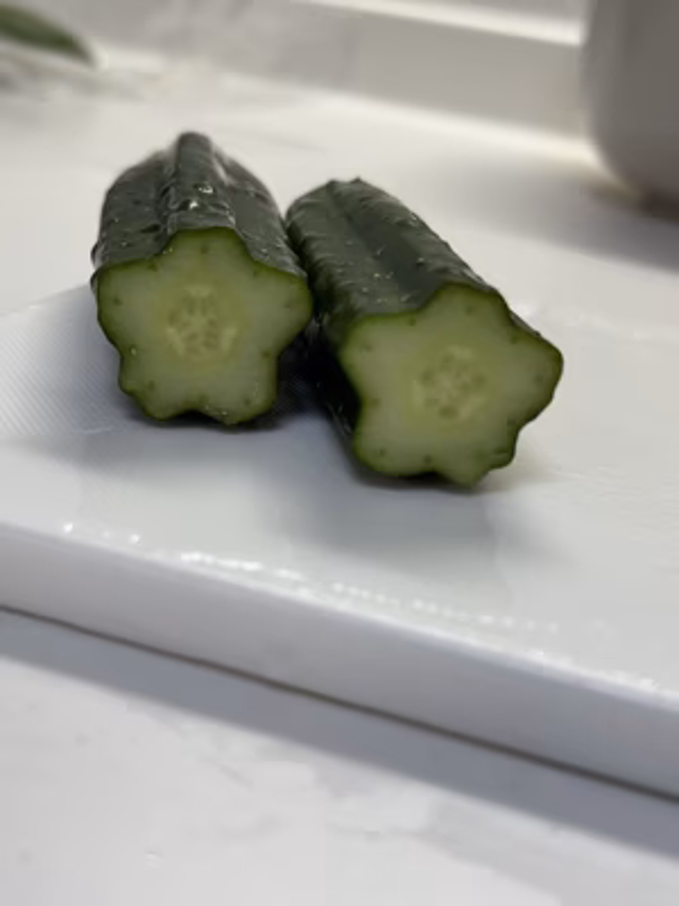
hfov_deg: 30.3
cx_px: 340
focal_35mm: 48
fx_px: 1255
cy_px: 453
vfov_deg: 39.7
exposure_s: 1/120
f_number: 1.78
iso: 64
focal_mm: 6.76
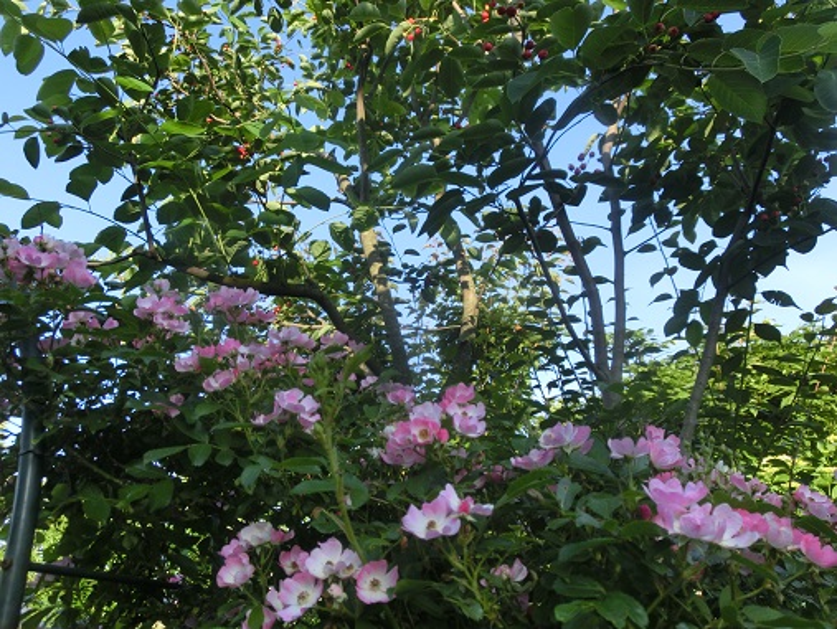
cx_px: 418
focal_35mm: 25
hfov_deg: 69.4
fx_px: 605
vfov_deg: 54.9
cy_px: 314
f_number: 3.3
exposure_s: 1/250
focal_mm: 4.4
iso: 80
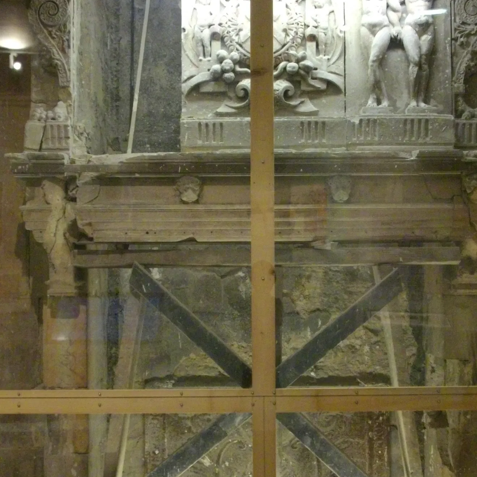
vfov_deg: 23.4
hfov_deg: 23.4
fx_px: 1154
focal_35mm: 74
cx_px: 263
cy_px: 260
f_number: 3.4
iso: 575
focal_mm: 9
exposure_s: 1/60
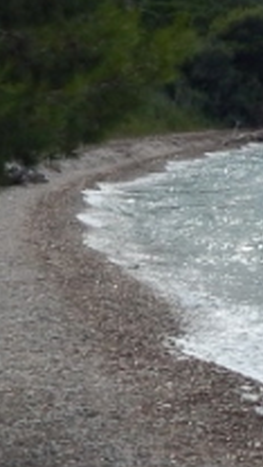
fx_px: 1463
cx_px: 407
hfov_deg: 9.9
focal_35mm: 118
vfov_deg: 17.9
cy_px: 65
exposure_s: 1/640
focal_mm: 4
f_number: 6
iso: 125
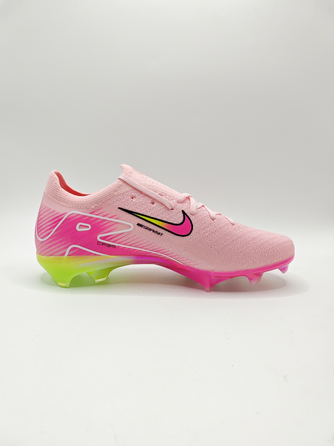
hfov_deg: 58.9
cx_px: 167
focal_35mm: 23
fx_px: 296
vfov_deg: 73.9
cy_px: 223
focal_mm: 6.68
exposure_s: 1/640
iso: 3200
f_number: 4
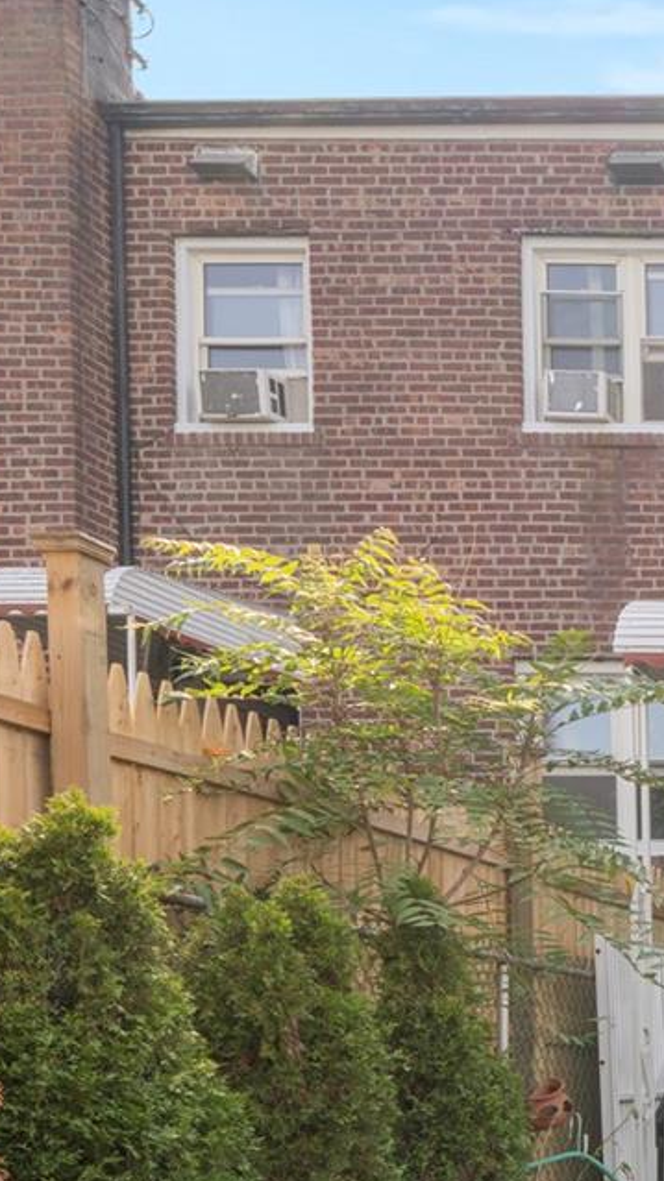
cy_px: 975
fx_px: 1472
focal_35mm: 47
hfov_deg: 17.7
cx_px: 1335
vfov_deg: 41.5
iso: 125
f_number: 11
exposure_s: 1/80
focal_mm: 14
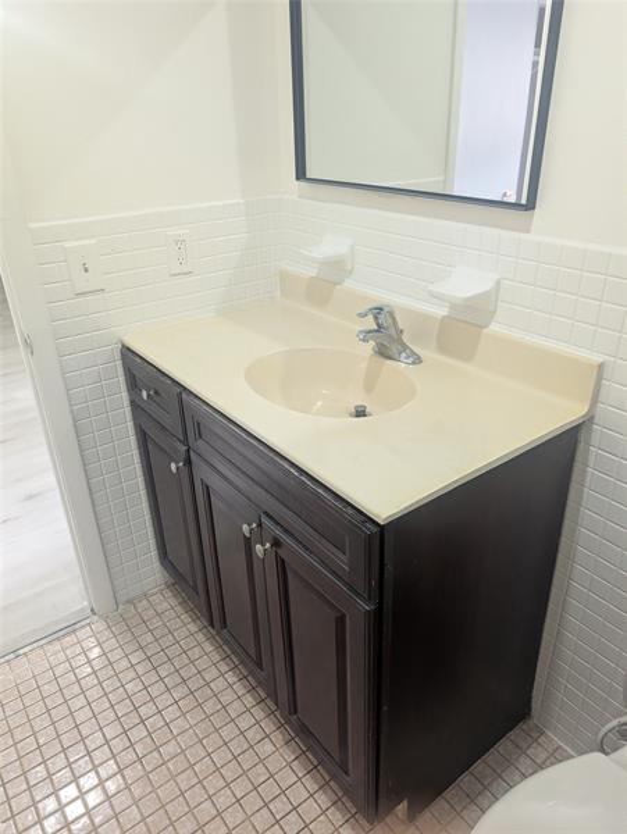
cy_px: 417
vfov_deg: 71.6
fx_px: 579
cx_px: 314
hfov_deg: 56.9
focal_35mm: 24
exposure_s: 1/120
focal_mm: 6.9
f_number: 1.68
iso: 591
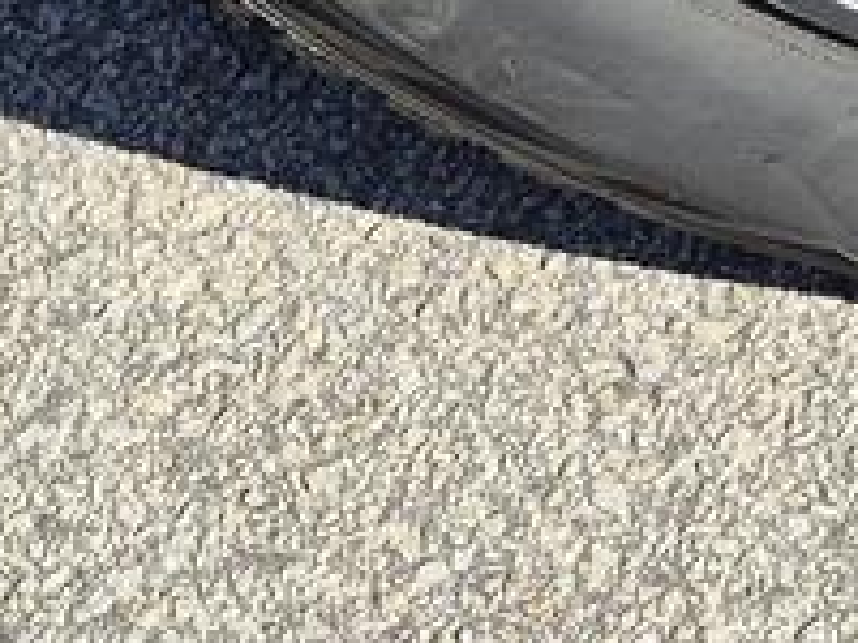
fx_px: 3644
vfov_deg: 9.2
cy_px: -797
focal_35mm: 147
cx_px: 1283
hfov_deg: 12.7
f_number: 1.8
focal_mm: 5.4
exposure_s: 1/936
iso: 25
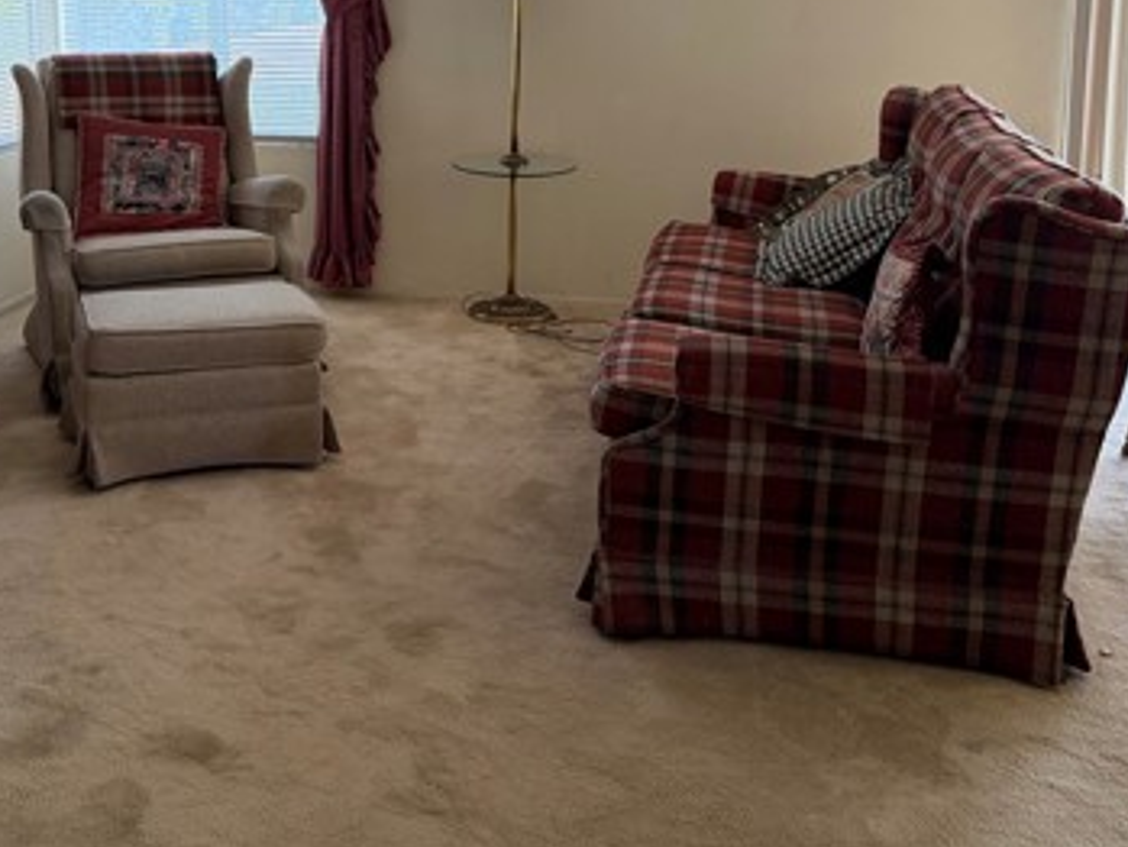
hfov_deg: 42.1
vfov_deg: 32.1
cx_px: 339
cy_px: 188
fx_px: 1434
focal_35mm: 44
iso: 200
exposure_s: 1/136
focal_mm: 6.76
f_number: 1.78
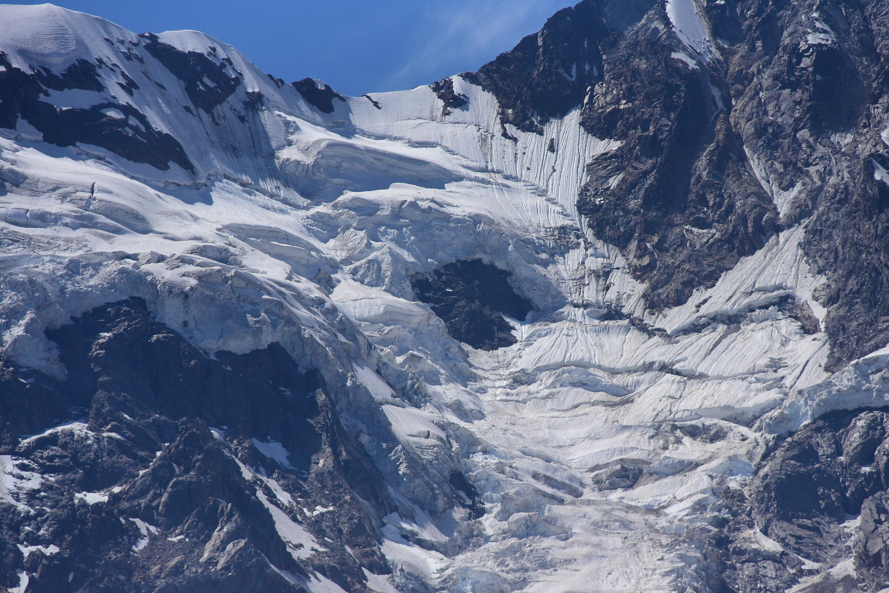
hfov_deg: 10.3
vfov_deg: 6.9
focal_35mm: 200
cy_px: 296
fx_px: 4940
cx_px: 444
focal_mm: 200
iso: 800
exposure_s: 1/4000
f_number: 8
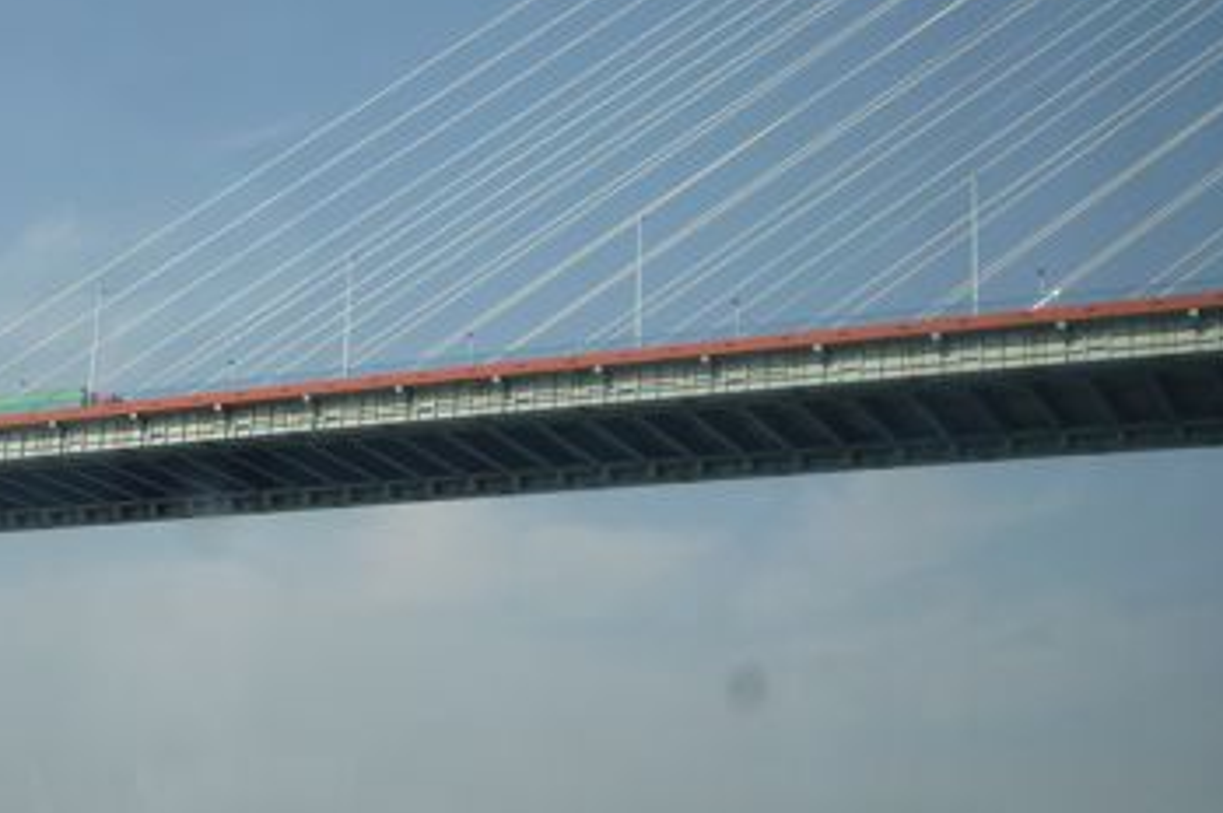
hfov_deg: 30.9
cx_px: 193
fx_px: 2138
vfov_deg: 21.4
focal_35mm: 63
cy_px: 561
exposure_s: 1/200
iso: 80
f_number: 8
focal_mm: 5.5
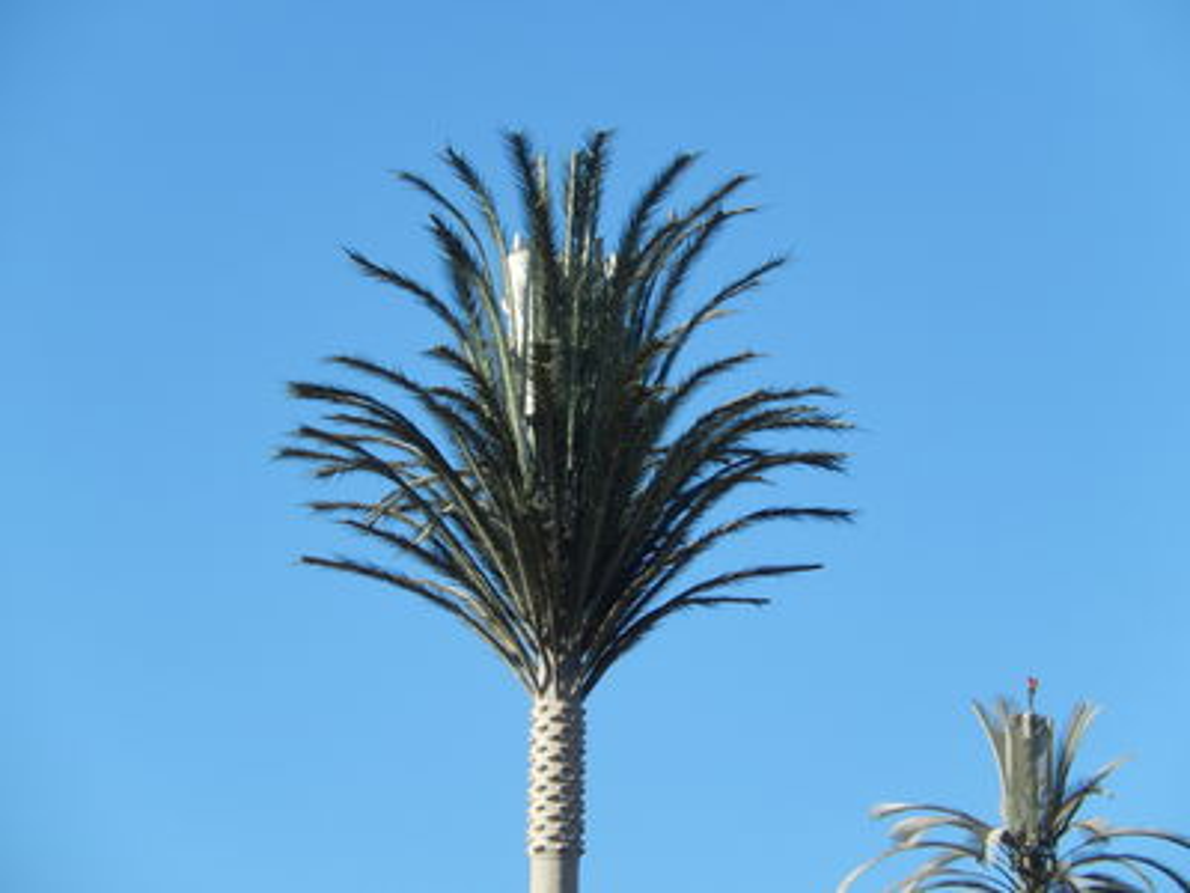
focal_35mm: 185
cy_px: 446
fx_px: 6360
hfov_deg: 10.7
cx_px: 595
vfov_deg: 8.0
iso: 125
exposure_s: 1/500
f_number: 5.7
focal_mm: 33.3
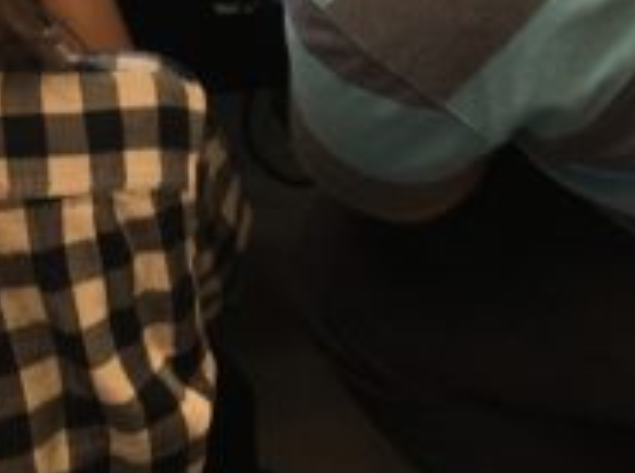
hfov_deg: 14.7
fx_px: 2417
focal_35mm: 132
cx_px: -7
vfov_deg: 10.4
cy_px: -439
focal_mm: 4.15
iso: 25
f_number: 2.2
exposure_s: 1/40
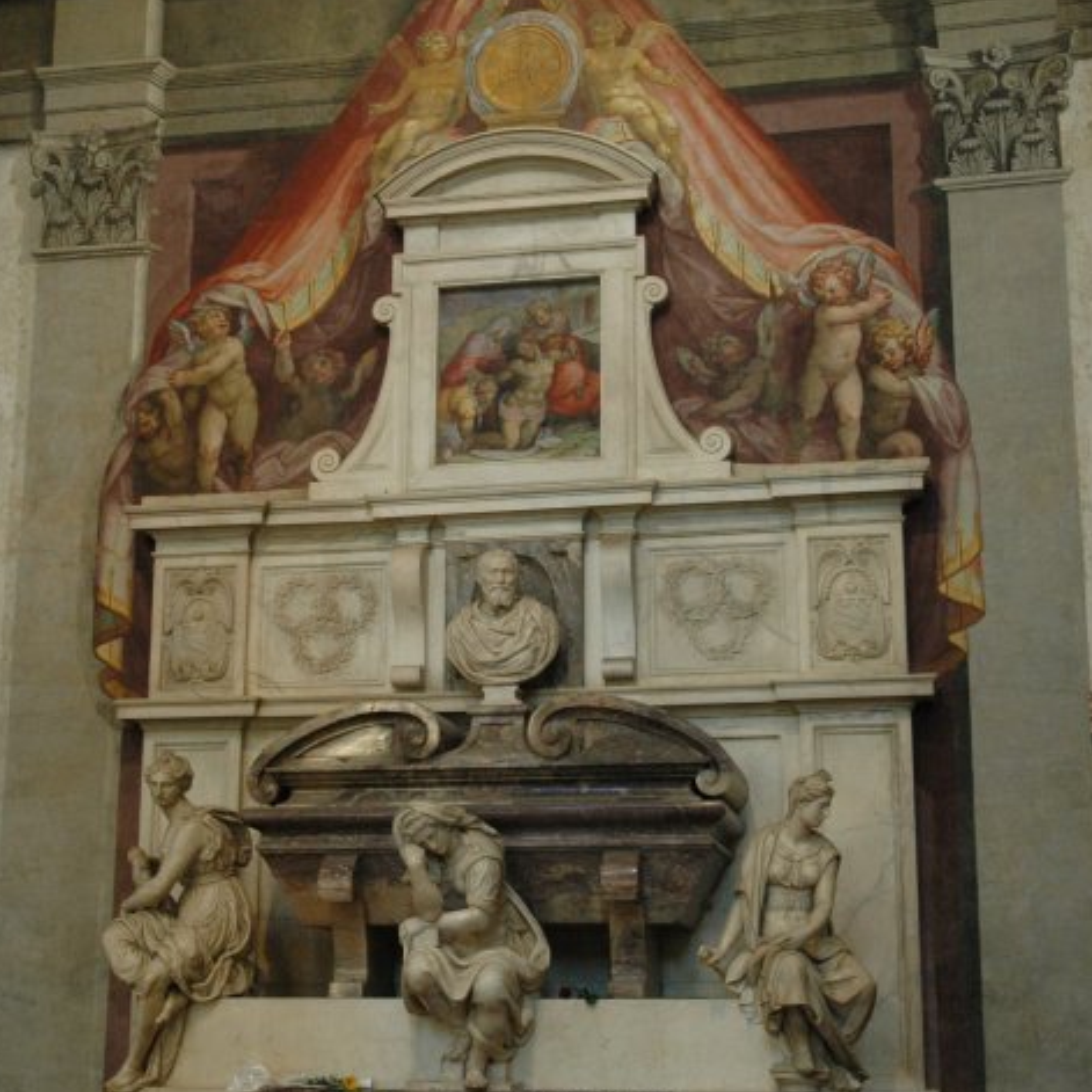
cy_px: 605
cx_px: 540
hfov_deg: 32.4
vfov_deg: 32.4
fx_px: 1879
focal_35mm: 53
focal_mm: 27
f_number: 3.8
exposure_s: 1/30
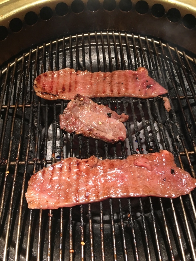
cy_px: 130
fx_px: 219
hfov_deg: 48.2
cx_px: 98
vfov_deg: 61.7
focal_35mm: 29
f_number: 2.2
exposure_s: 1/15
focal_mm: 4.15
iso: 64
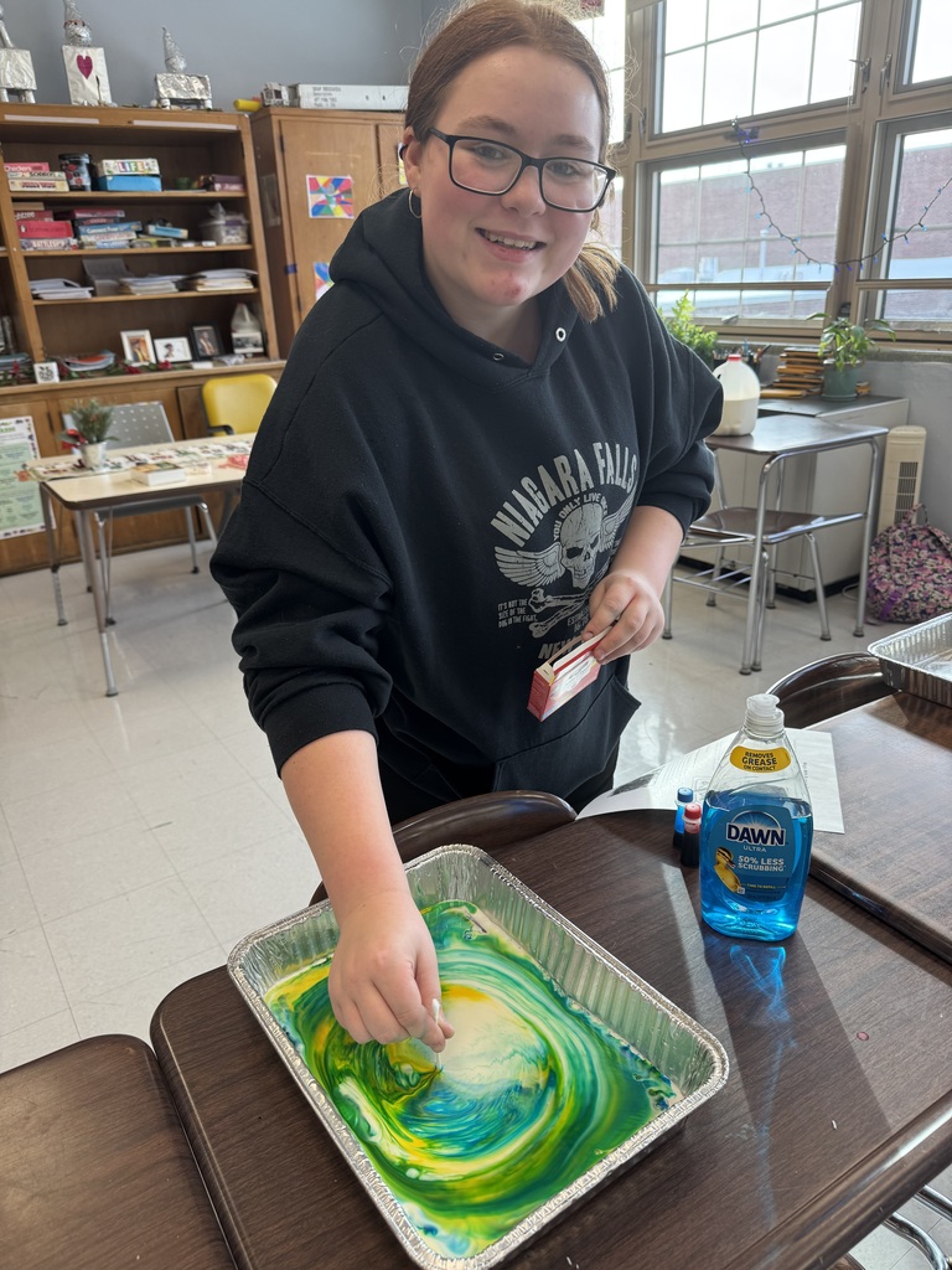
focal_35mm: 24
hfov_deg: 56.8
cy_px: 635
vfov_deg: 71.6
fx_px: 880
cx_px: 476
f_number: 1.78
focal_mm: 6.76
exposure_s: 1/120
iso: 100
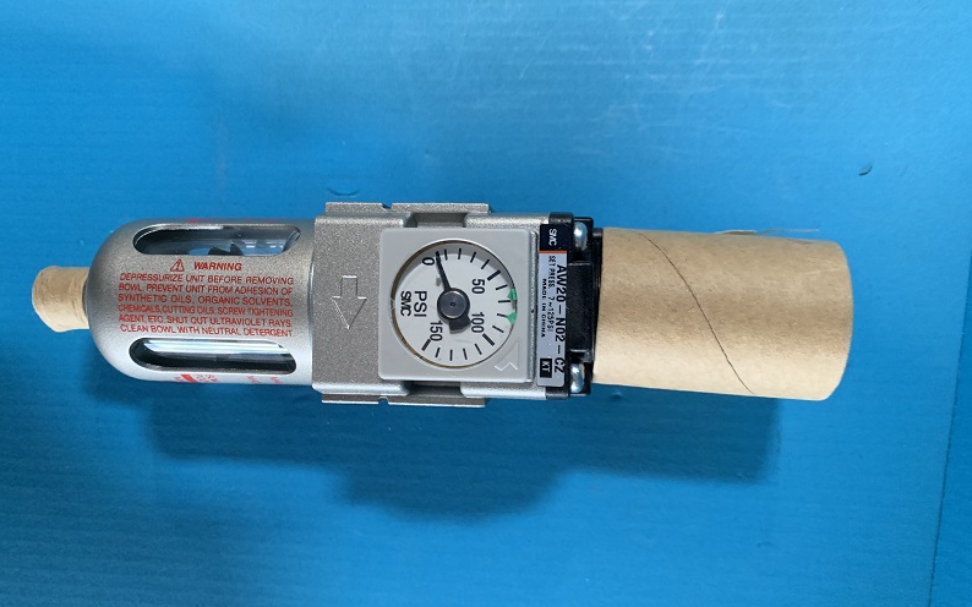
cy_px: 313
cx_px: 488
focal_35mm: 28
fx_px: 742
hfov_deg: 66.5
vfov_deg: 44.5
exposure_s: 1/50
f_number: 1.8
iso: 400
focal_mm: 4.25
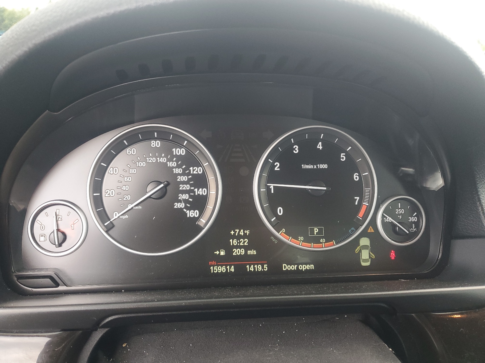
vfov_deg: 53.1
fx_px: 364
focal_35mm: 26
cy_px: 182
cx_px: 242
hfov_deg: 67.3
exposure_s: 1/120
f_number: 1.5
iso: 92
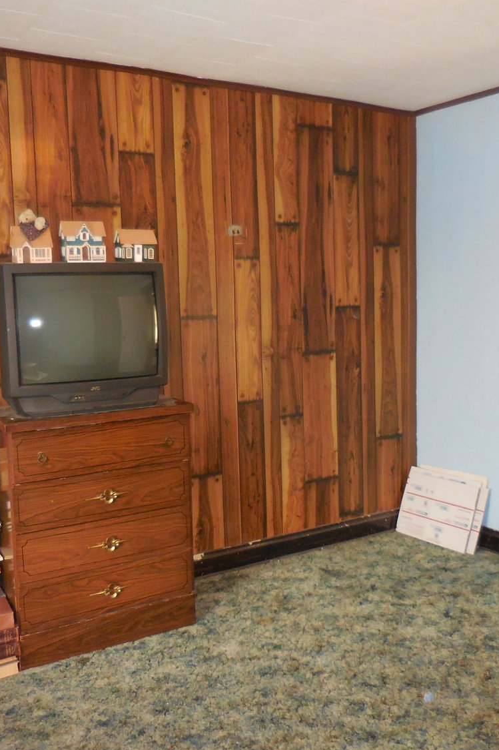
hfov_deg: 37.8
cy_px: 373
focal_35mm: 35
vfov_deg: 54.4
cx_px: 264
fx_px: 728
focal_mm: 4.5
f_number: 3.3
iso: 500
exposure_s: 1/25
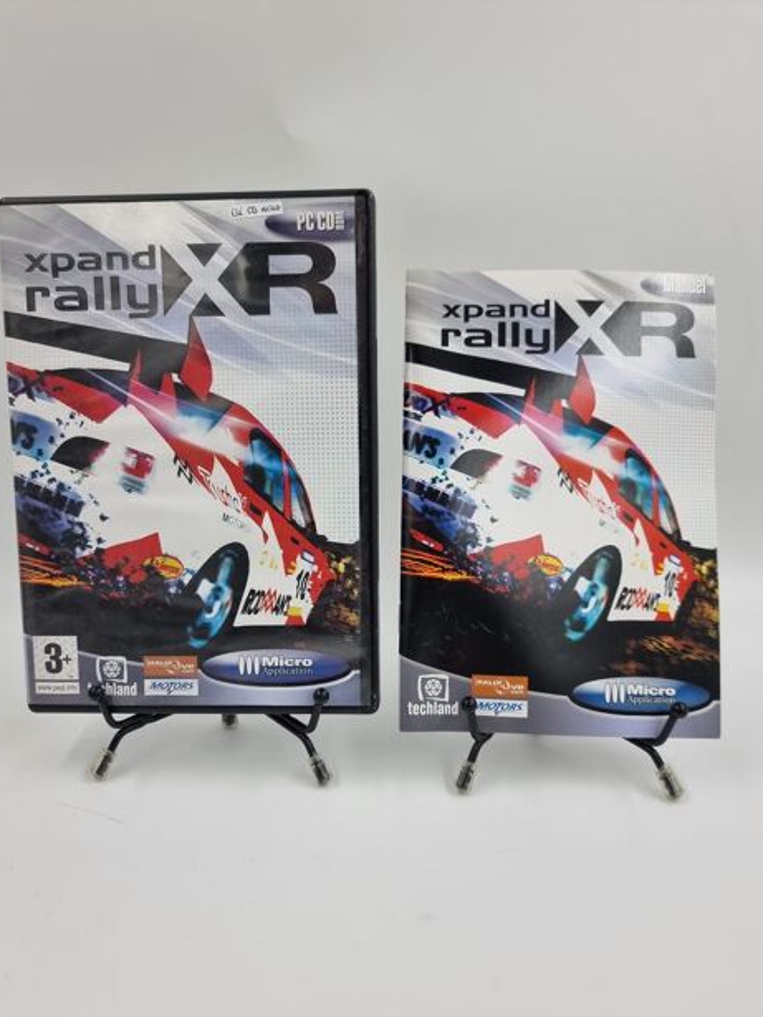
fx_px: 734
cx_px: 376
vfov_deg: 69.3
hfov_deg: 54.9
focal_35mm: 25
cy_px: 528
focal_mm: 6.7
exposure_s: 1/120
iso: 50
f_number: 1.8
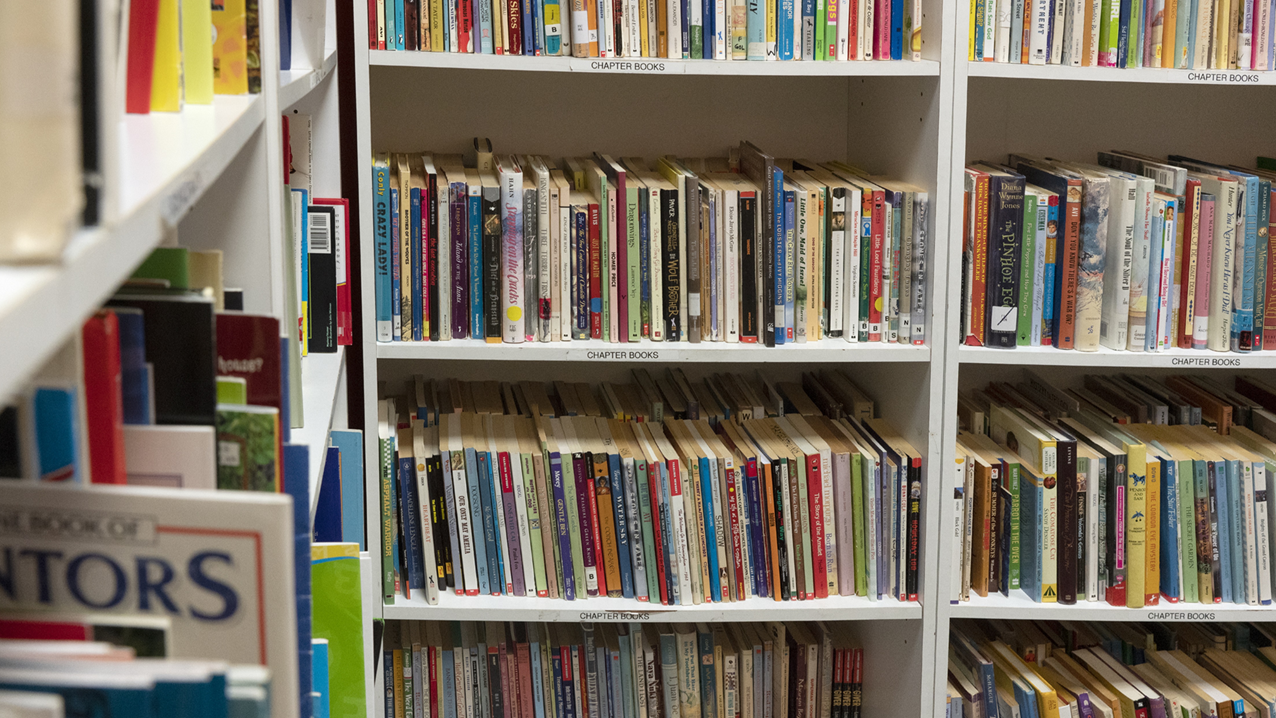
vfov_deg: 31.9
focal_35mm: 37
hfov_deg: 54.0
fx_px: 1252
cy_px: 425
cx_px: 640
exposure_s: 1/80
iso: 3200
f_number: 9
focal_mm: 35
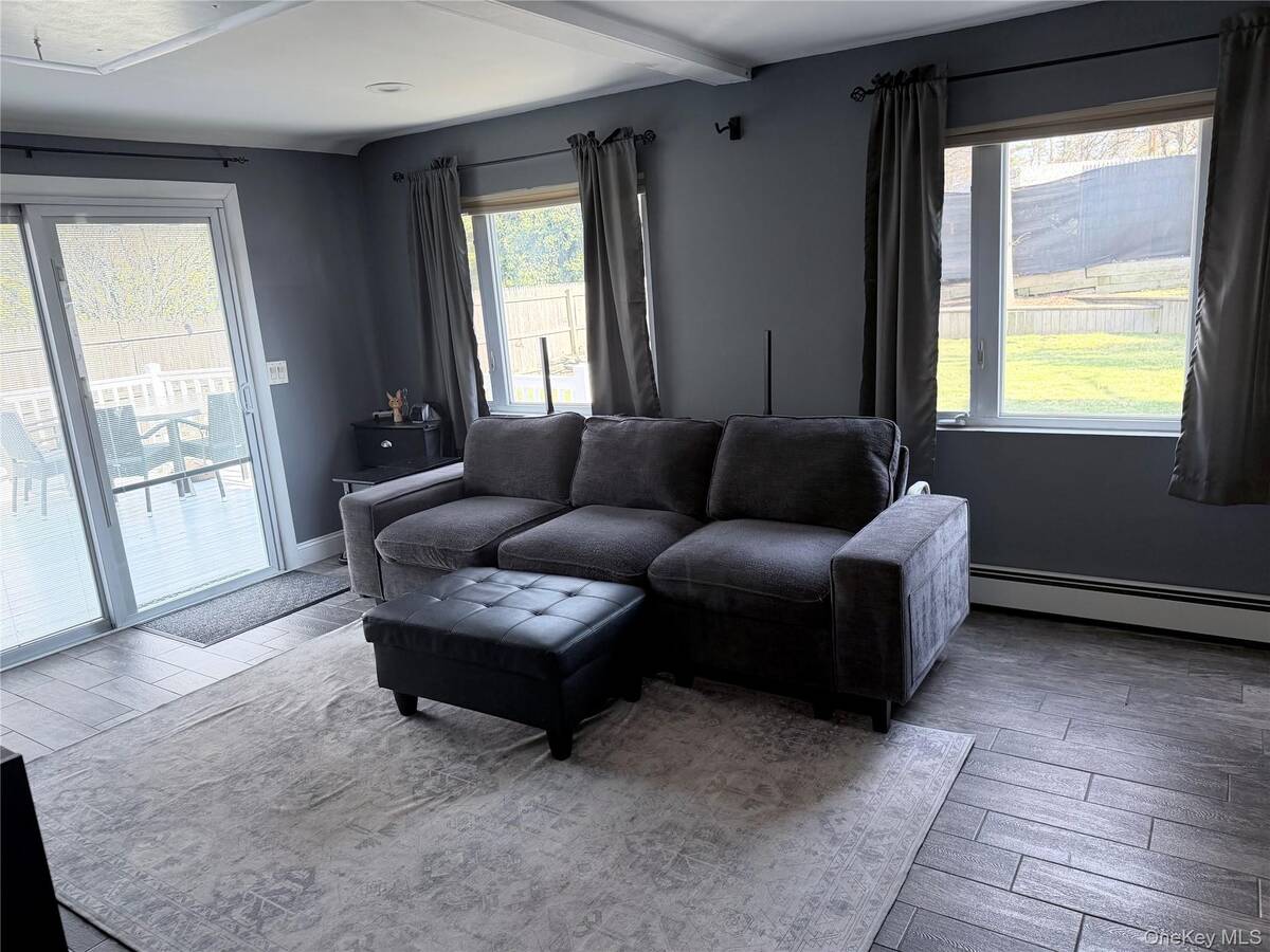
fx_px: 881
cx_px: 635
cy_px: 476
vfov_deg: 56.8
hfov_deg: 71.6
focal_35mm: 24
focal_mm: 6.76
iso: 160
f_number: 1.78
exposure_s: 1/214
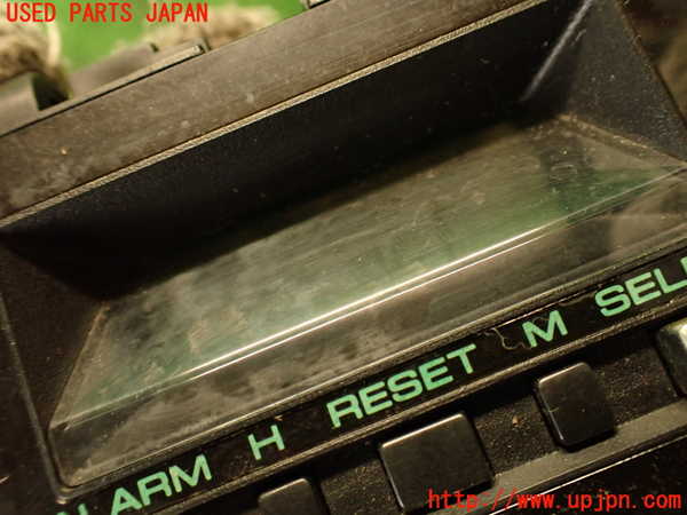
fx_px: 635
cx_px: 344
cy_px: 258
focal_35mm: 32
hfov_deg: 56.8
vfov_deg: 44.2
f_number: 2.4
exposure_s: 1/30
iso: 500
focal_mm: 5.79
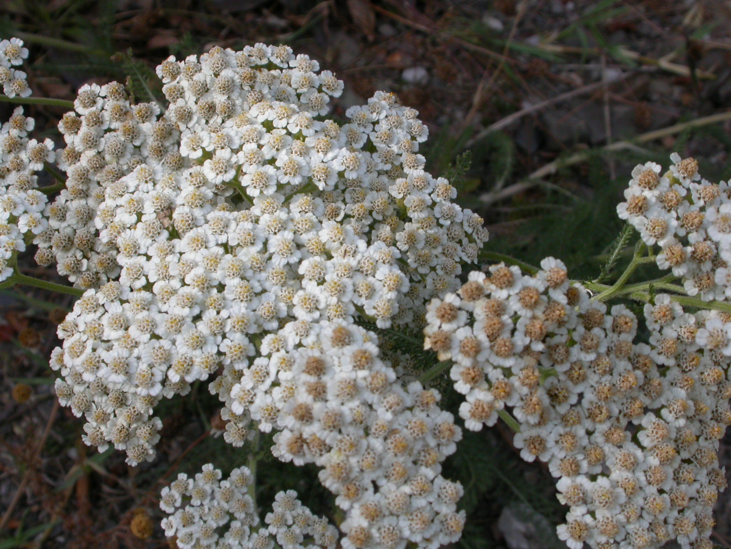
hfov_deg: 25.0
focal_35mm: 78
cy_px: 274
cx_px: 366
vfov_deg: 18.9
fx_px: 1647
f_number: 7.9
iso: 100
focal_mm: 16.2
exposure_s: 1/222
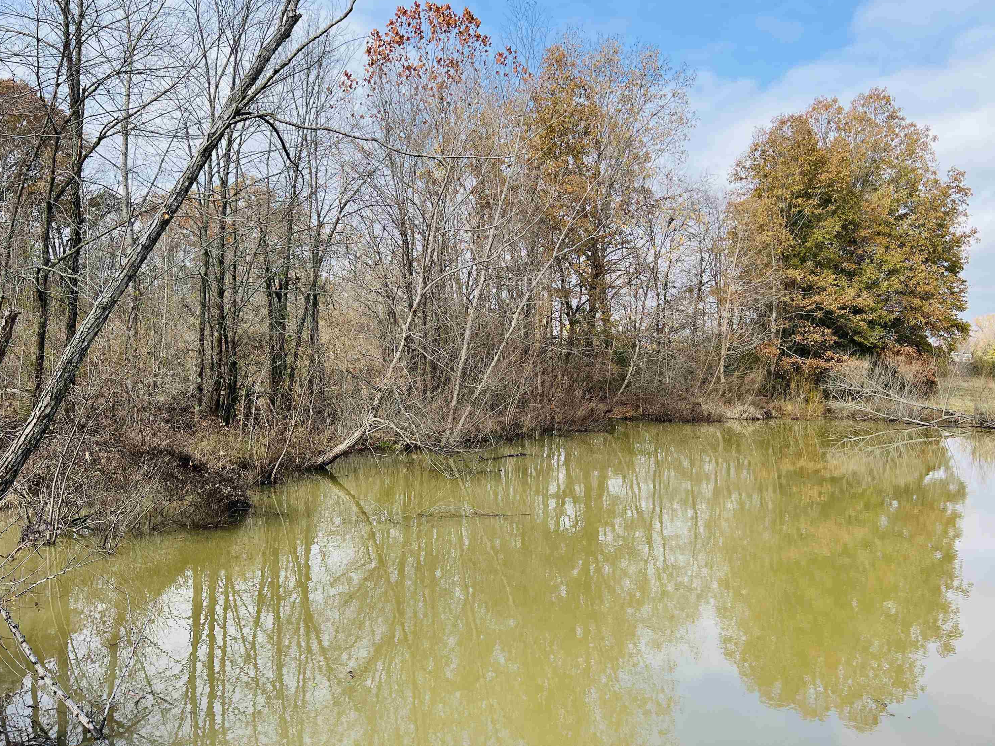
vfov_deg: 51.4
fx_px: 776
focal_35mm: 27
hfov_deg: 65.3
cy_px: 366
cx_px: 481
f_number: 1.5
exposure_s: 1/1344
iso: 50
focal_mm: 5.7
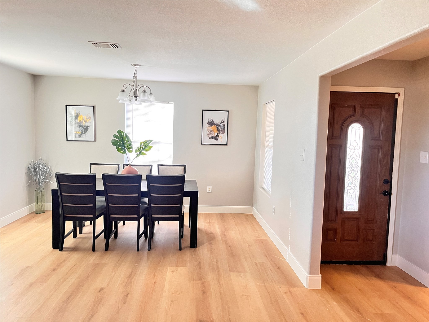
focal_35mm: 26
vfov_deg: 53.1
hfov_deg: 67.3
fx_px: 322
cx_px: 214
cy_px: 161
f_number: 1.6
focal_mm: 5.1
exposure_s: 1/40
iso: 500
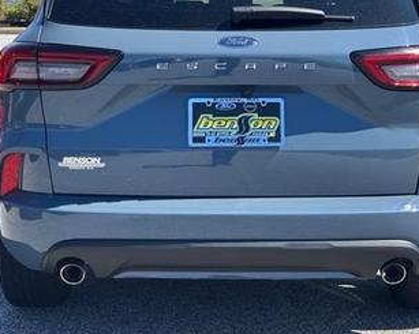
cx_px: 237
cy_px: 125
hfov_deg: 24.8
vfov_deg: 19.8
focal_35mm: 77
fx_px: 954
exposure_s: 1/1984
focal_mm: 6.76
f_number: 1.78
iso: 64
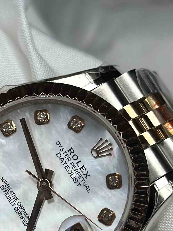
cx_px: 46
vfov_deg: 18.7
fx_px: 693
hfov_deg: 14.2
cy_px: 193
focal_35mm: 104
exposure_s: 1/1613
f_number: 1.78
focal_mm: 6.86
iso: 80
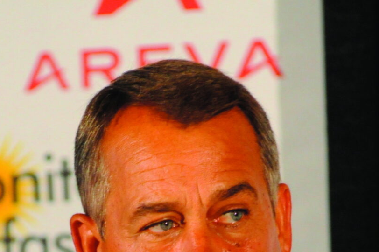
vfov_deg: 2.4
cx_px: 166
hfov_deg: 3.5
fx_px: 6133
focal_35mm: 583
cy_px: 372
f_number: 5
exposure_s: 1/250
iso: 4000
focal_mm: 185
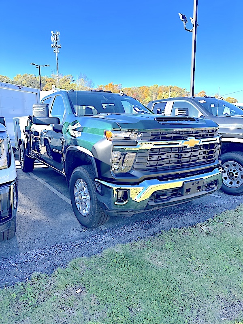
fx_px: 225
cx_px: 122
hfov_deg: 56.8
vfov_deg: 71.6
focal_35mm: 24
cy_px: 162
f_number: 1.78
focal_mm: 6.86
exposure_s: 1/1374
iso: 80
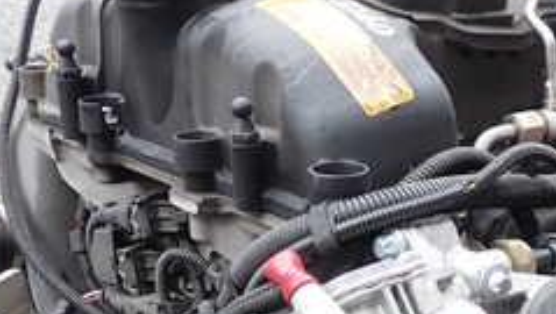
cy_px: 309
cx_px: 596
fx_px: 1210
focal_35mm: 82
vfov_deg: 14.6
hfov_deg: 24.3
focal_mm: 5.4
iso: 100
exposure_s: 1/80
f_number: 2.3
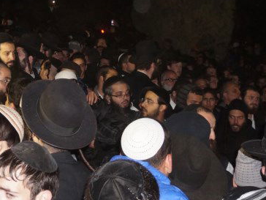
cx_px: 66
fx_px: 561
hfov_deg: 26.3
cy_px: 28
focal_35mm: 73
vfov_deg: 19.9
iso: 1600
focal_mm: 18
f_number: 3.5
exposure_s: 1/60
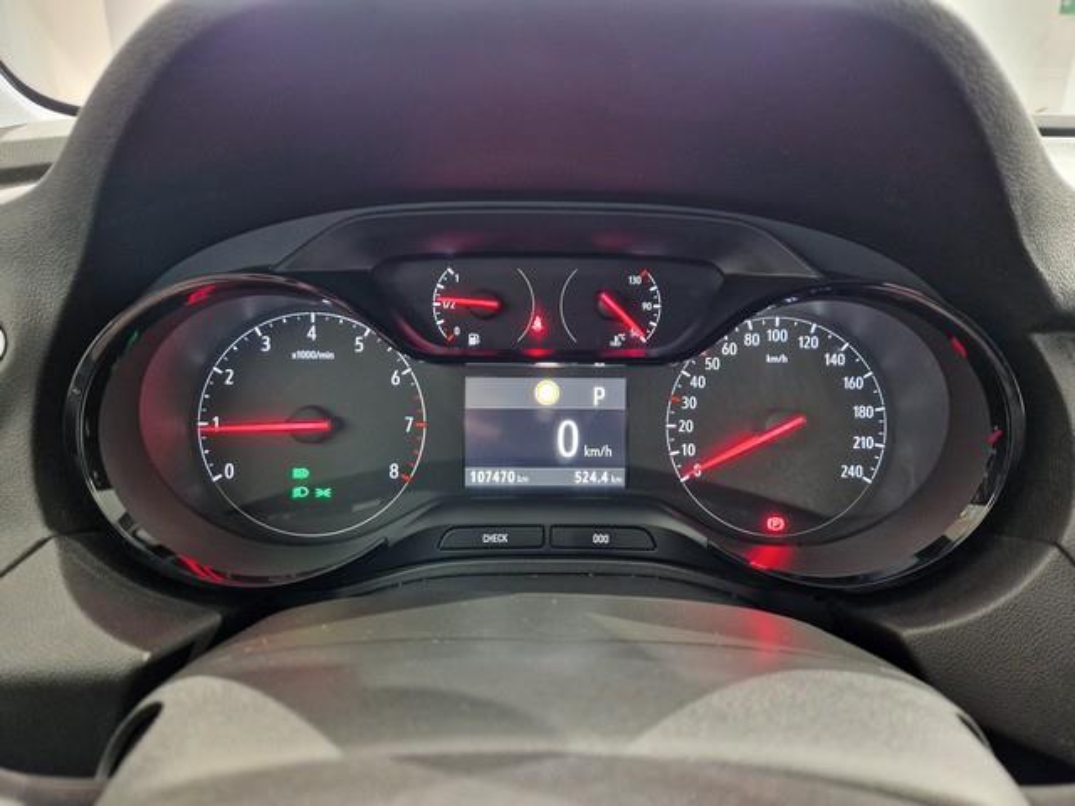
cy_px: 403
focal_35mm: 23
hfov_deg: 73.9
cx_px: 538
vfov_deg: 58.9
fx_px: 714
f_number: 1.8
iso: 500
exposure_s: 1/25
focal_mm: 5.4
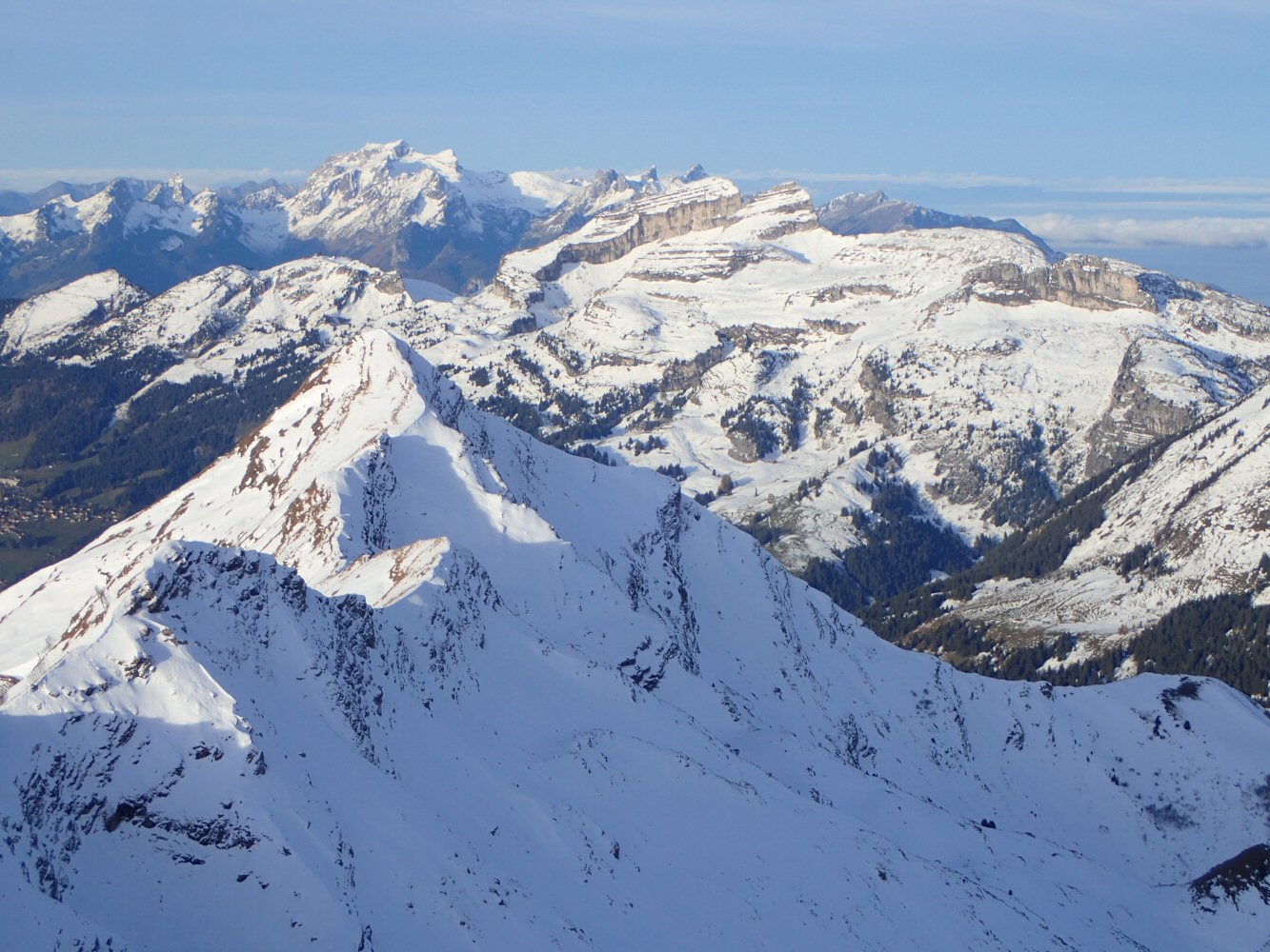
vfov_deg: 18.4
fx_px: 2935
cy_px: 476
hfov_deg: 24.4
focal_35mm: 80
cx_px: 635
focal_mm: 14.41
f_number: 5.6
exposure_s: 1/320
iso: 100
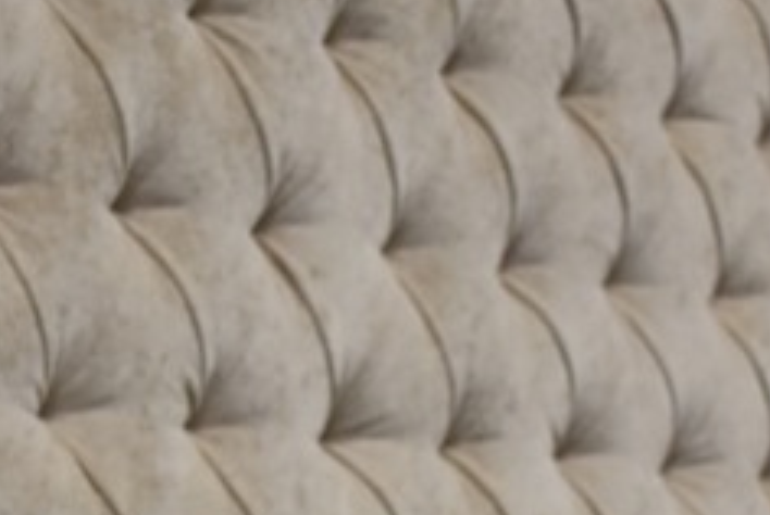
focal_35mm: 156
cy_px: 839
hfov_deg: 13.1
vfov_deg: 8.6
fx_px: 3341
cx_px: 248
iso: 800
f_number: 4.5
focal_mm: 24
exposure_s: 1/80
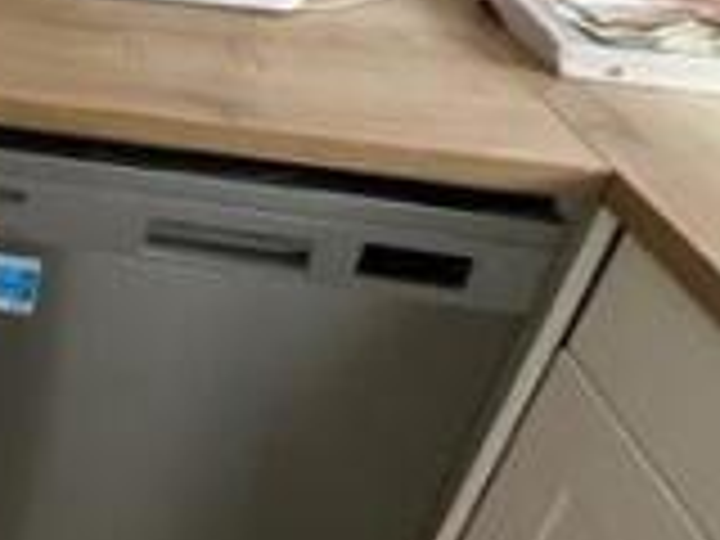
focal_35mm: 51
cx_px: -412
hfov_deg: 25.6
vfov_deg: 27.5
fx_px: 1061
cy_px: 47
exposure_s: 1/50
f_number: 2.2
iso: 250
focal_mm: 2.22
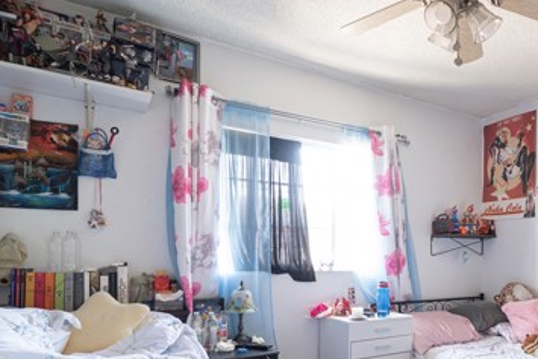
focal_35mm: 27
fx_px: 404
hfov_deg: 62.6
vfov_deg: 47.0
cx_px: 417
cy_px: 247
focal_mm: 10
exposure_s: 1/1.67
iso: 320
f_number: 7.1
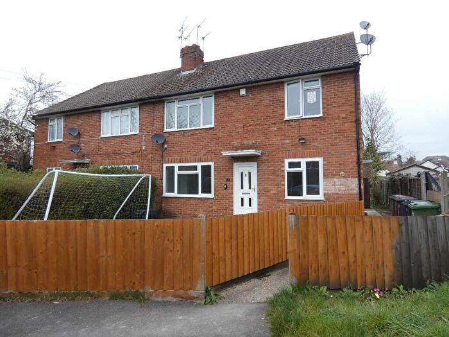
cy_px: 168
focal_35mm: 20
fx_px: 259
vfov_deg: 66.0
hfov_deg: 81.7
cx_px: 224
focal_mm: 3.6
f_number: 2.8
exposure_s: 1/400
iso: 80
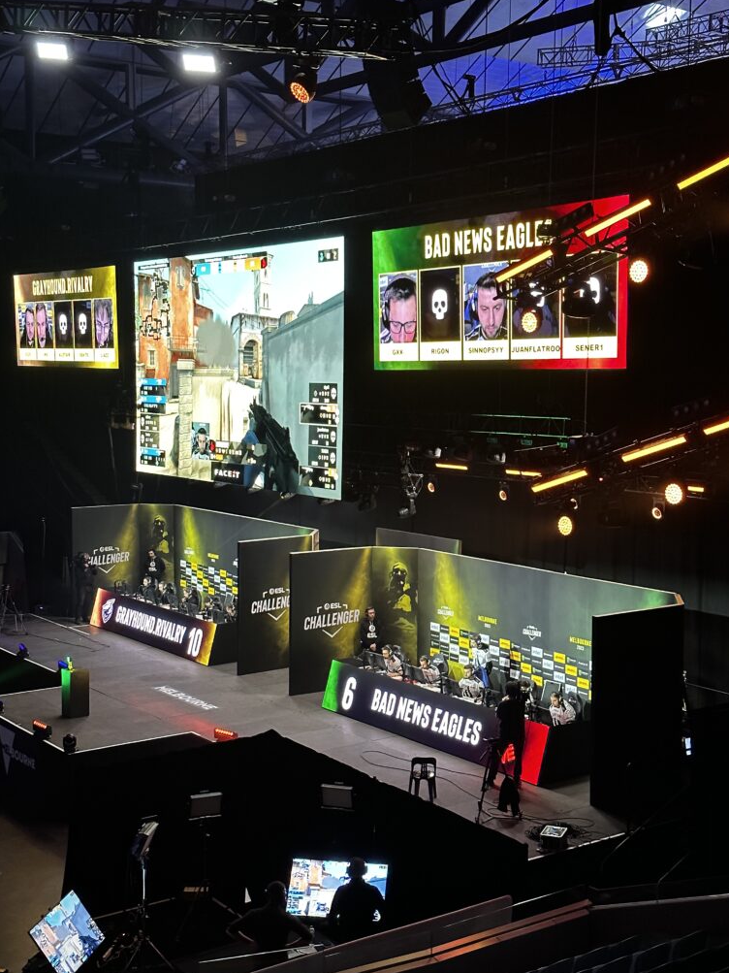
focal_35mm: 49
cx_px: 370
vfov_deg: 38.9
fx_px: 1376
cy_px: 491
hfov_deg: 29.7
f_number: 1.78
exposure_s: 1/37
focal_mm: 6.86
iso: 500
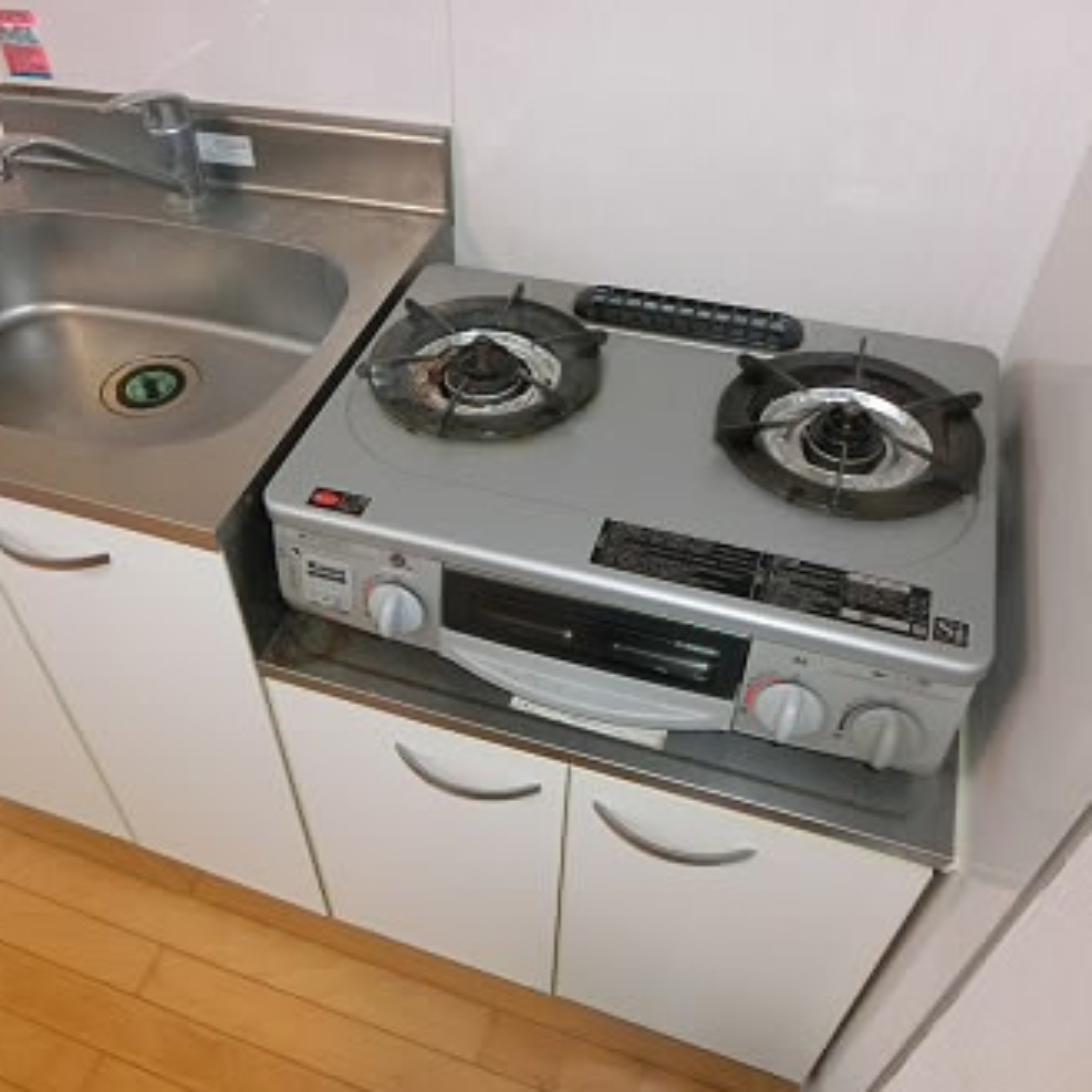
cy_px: 546
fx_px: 1035
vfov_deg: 55.6
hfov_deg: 55.2
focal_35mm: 29
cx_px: 431
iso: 400
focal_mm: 4.24
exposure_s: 1/60
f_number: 3
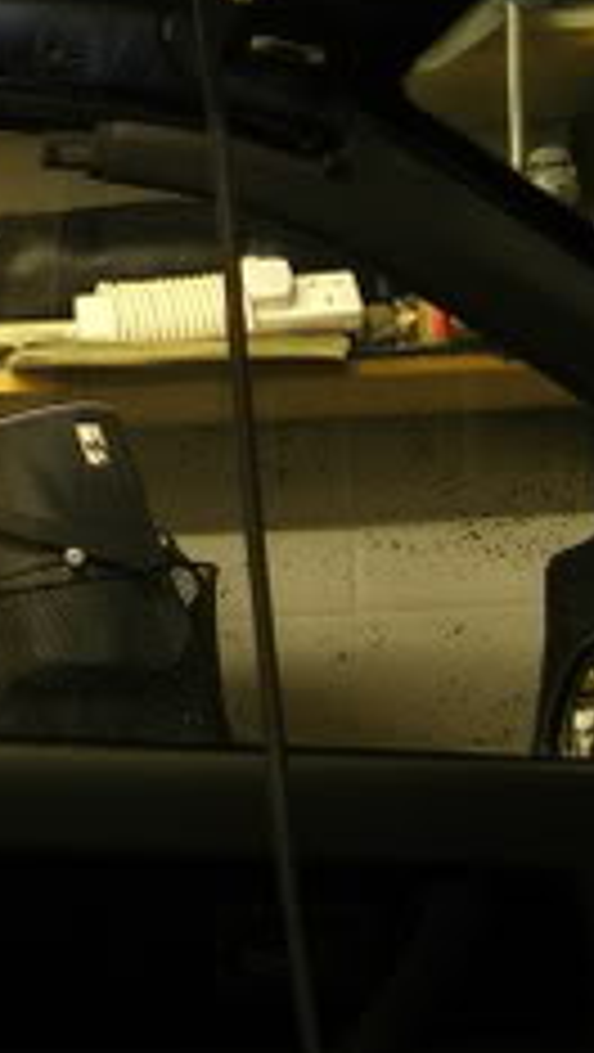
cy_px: 148
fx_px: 3157
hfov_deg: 10.5
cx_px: -144
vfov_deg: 18.7
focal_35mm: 113
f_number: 2.8
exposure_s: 1/3.8
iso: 66
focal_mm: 7.8
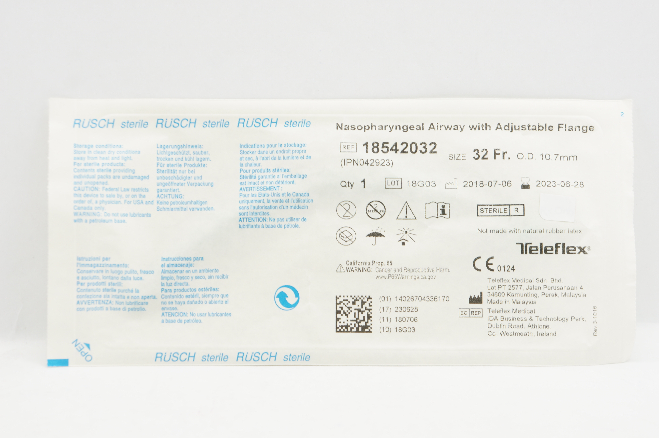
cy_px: 219
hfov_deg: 24.6
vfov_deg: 16.5
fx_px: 1509
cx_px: 330
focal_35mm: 82
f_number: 6.3
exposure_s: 1/25
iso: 200
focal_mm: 55
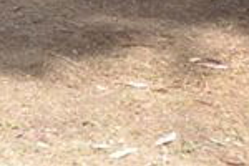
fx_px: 1694
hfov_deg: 7.5
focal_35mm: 245
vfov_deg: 5.2
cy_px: -397
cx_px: -453
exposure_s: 1/125
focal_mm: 24
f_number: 11
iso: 200
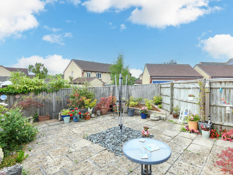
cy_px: 89
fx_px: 121
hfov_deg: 87.2
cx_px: 133
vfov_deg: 71.6
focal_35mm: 18
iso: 200
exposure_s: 1/320
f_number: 6.3
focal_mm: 16
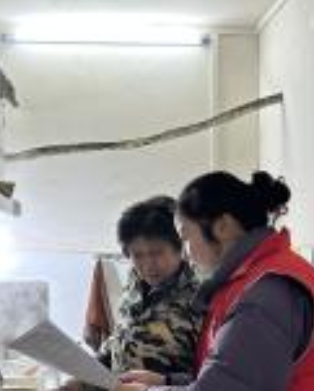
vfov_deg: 30.3
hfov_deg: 24.5
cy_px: 256
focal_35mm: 62
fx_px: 719
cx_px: 99
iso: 125
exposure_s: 1/100
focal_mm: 6.86
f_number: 1.78
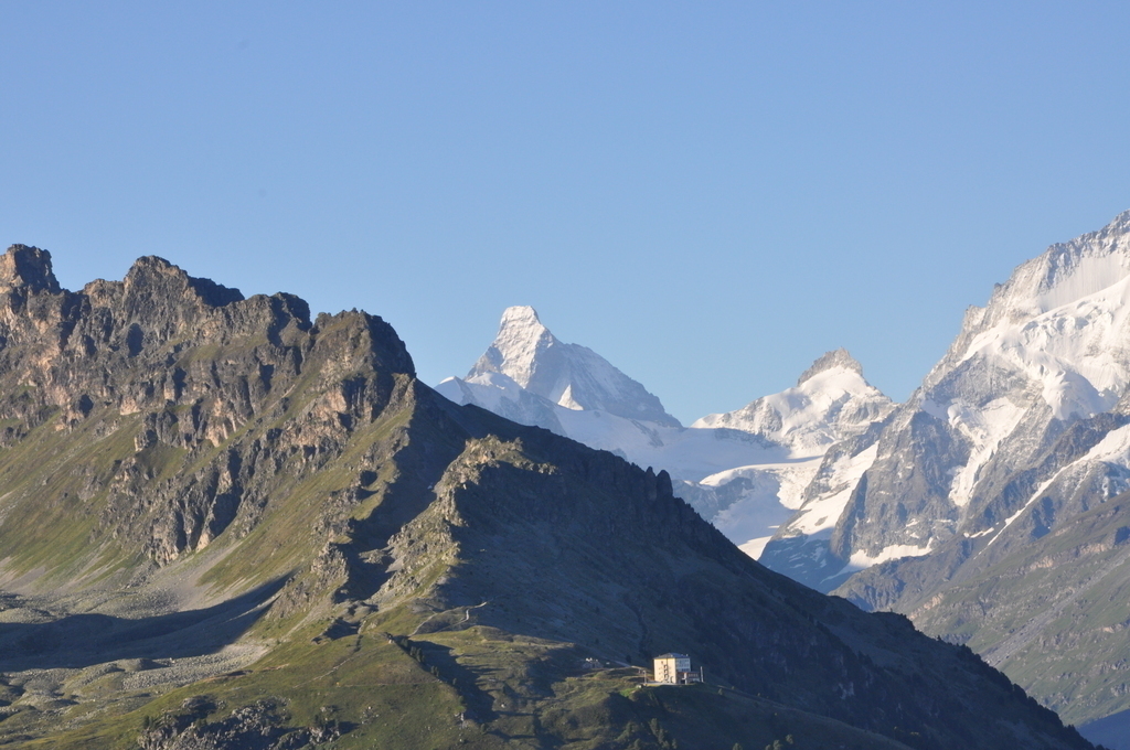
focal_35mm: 158
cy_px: 375
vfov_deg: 8.7
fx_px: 4937
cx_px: 565
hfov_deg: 13.1
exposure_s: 1/200
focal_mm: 105
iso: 400
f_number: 16
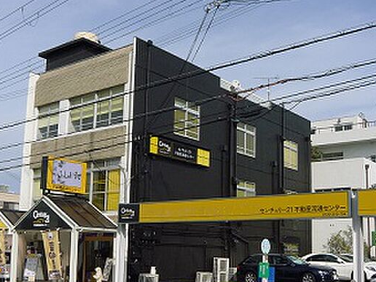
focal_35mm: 62
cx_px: 190
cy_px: 172
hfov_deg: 31.2
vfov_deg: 23.6
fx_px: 673
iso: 400
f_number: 8
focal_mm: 10.7
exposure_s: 1/1000
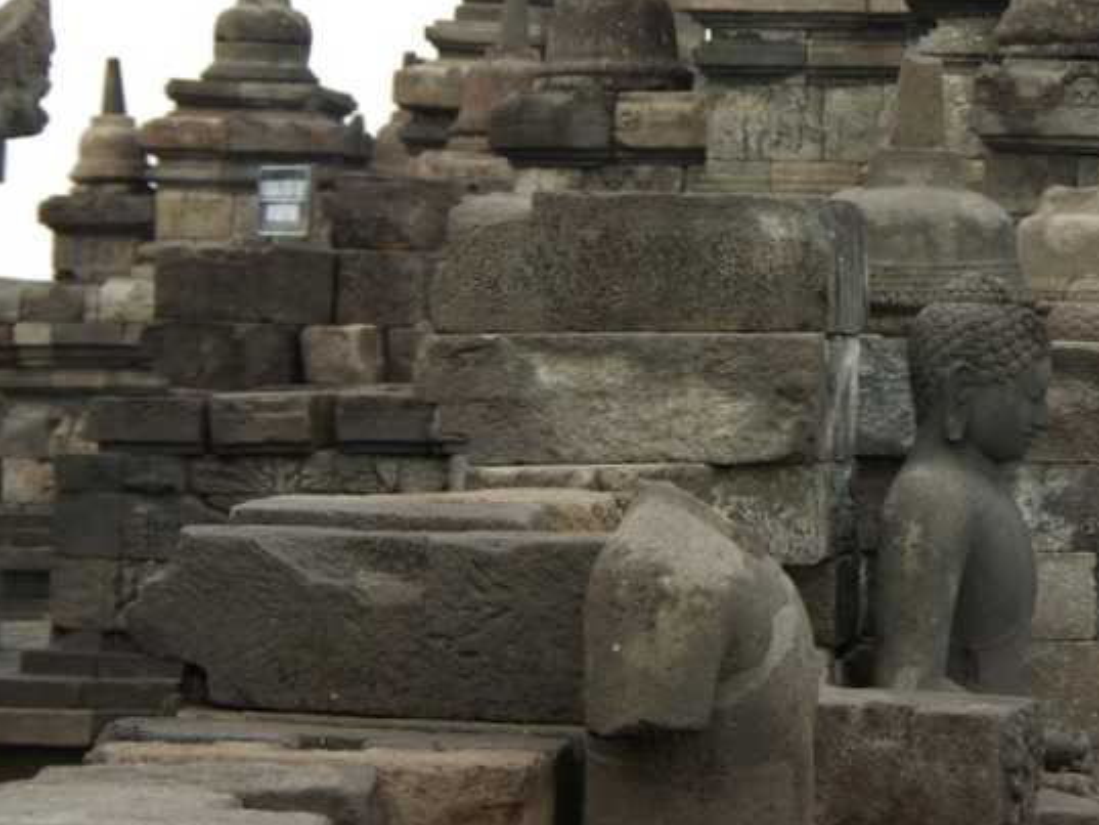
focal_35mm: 182
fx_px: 5779
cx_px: 811
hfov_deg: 10.8
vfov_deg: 8.2
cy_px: 312
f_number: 5.6
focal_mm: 70
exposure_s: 1/90
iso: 200
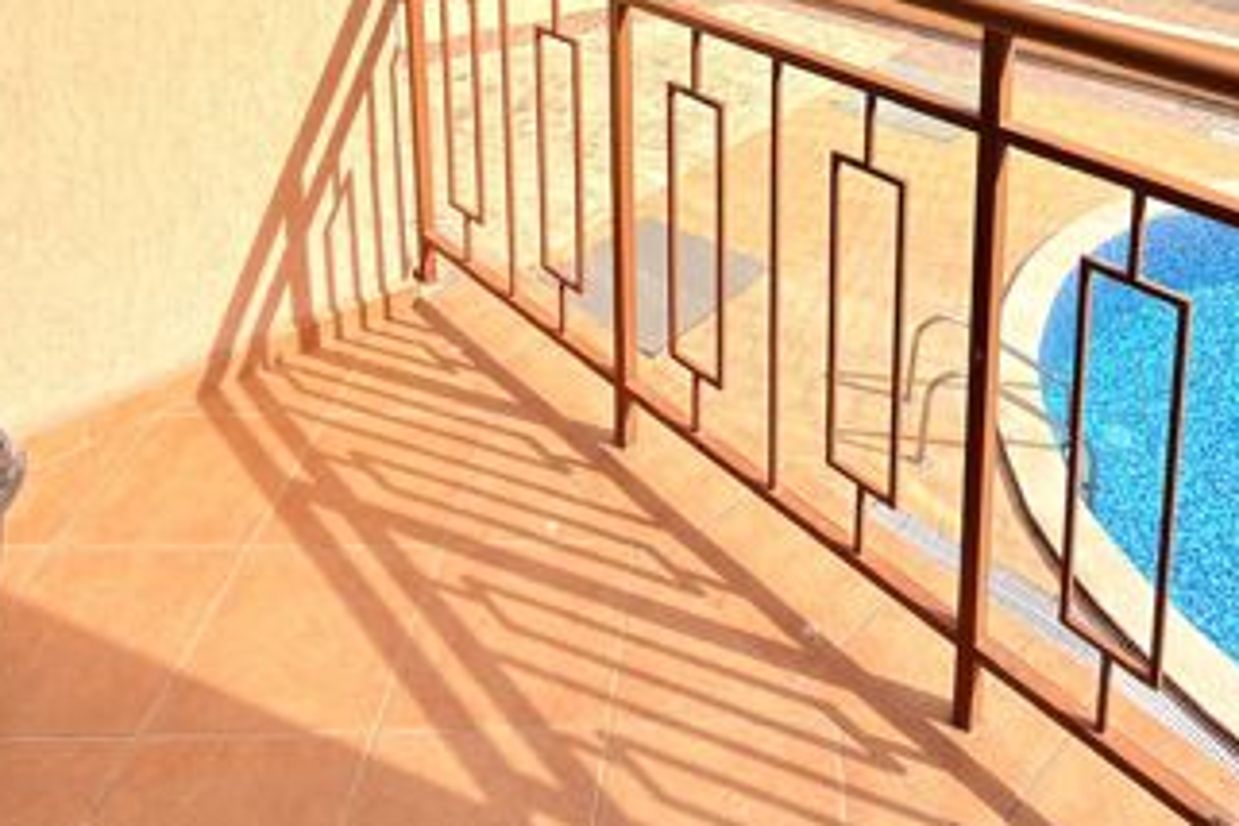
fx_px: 1101
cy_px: -166
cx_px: 816
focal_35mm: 32
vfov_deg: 33.4
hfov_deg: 57.5
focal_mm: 2.22
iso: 16
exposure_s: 1/752
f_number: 2.2
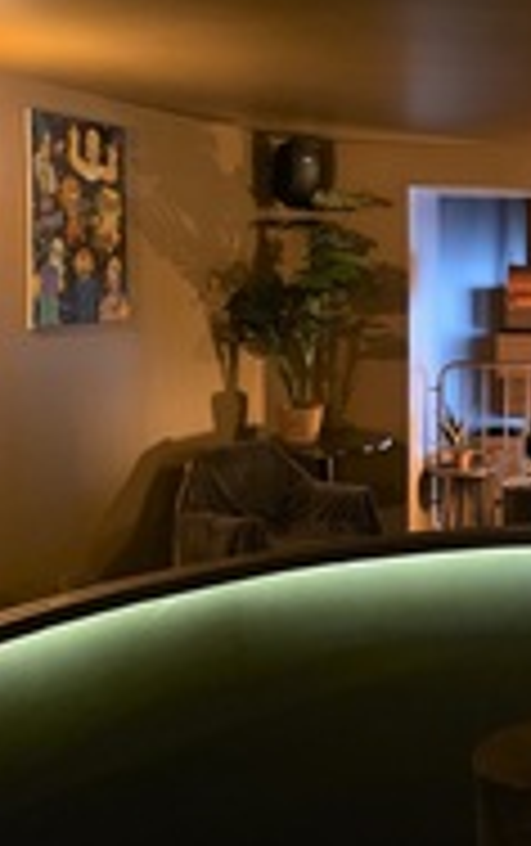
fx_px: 1062
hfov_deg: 25.1
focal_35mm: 46
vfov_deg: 43.2
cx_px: 650
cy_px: 338
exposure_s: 1/100
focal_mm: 6.3
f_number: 1.7
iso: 1250
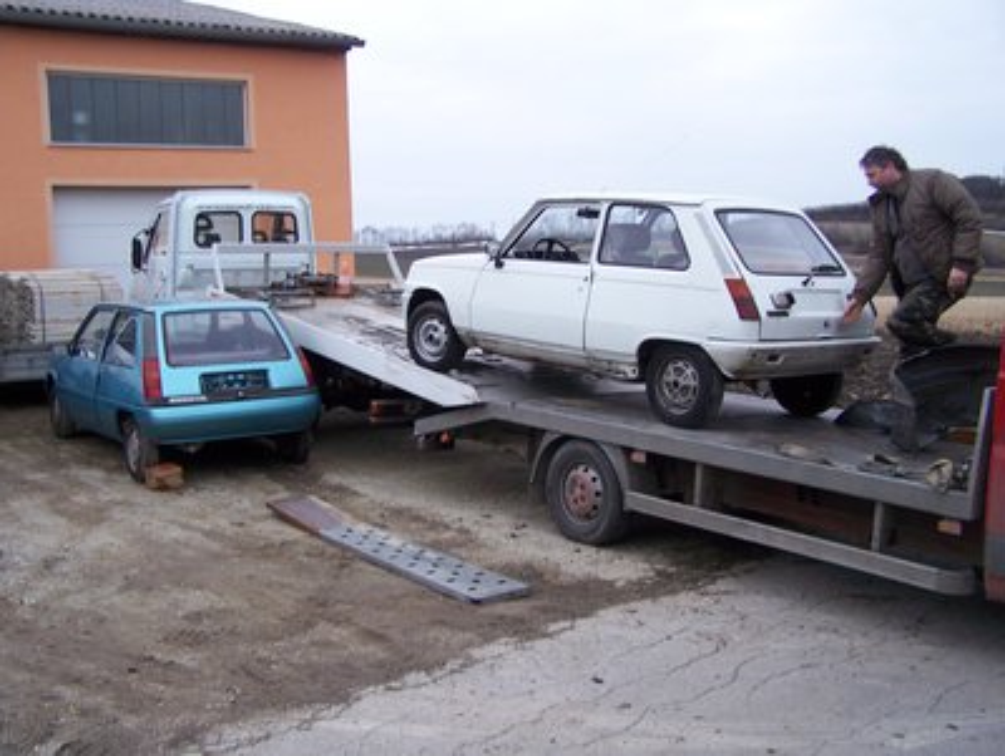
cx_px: 502
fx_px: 1105
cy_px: 378
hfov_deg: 48.9
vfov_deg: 37.8
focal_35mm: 38
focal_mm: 6.3
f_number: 2.8
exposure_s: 1/60
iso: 80
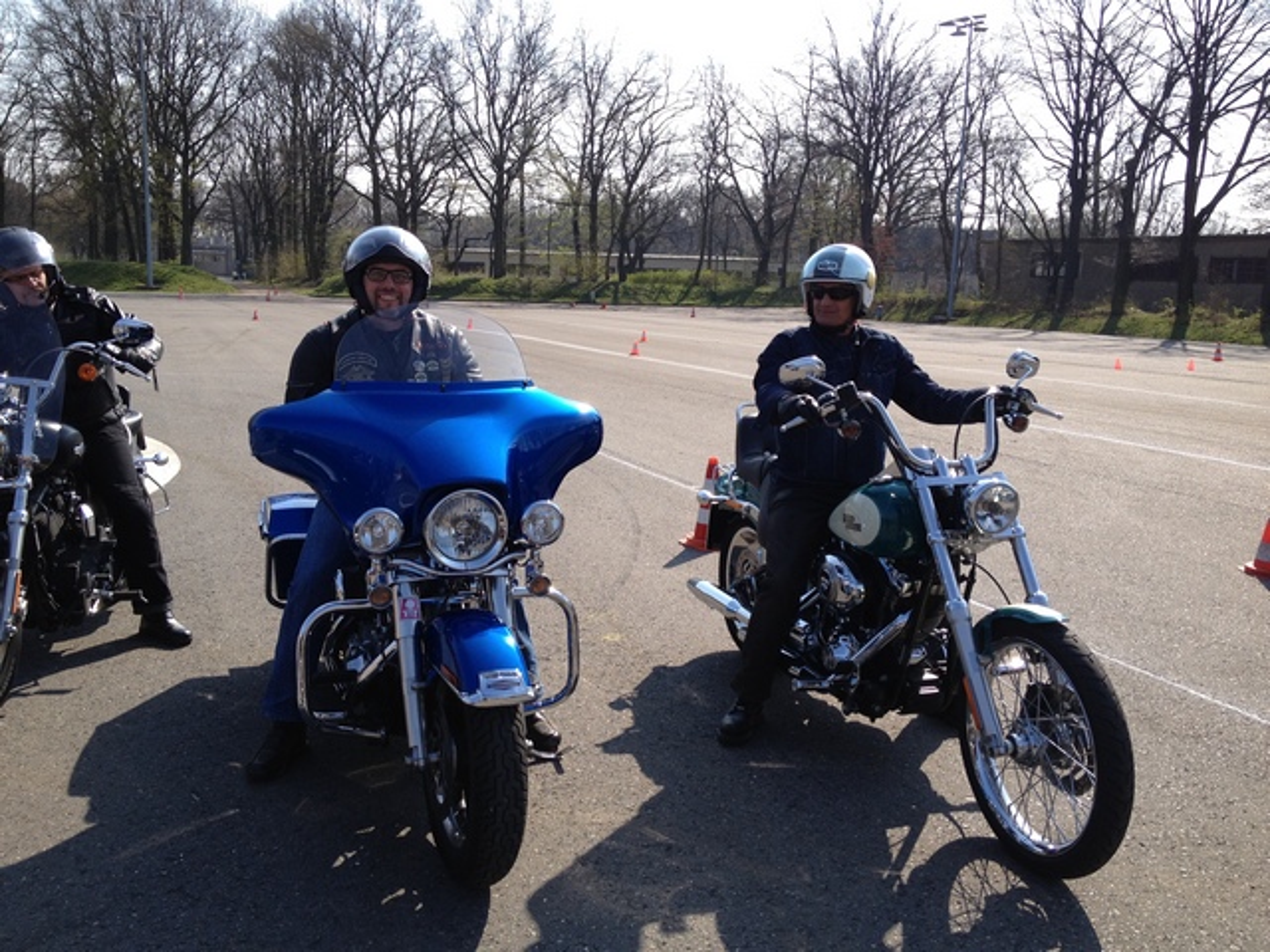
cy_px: 476
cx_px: 635
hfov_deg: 52.6
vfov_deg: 40.7
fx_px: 1284
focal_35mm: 35
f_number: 2.4
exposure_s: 1/968
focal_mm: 4.28
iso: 50
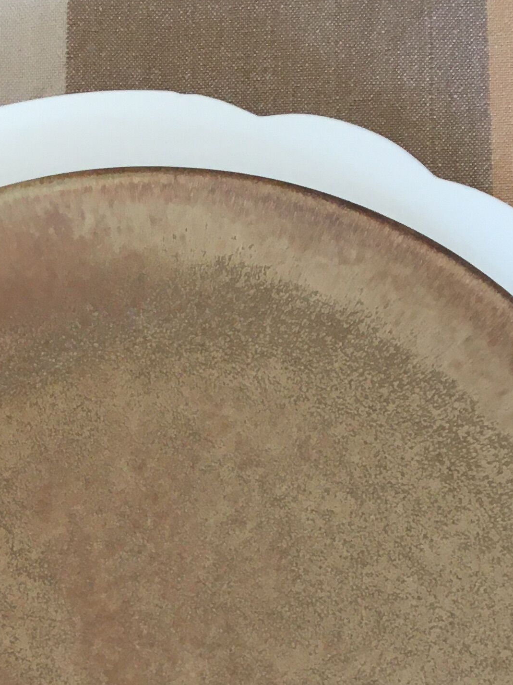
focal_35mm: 82
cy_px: 709
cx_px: 116
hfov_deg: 17.9
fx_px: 1621
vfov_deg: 22.8
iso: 40
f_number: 2.2
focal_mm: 4.15
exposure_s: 1/33
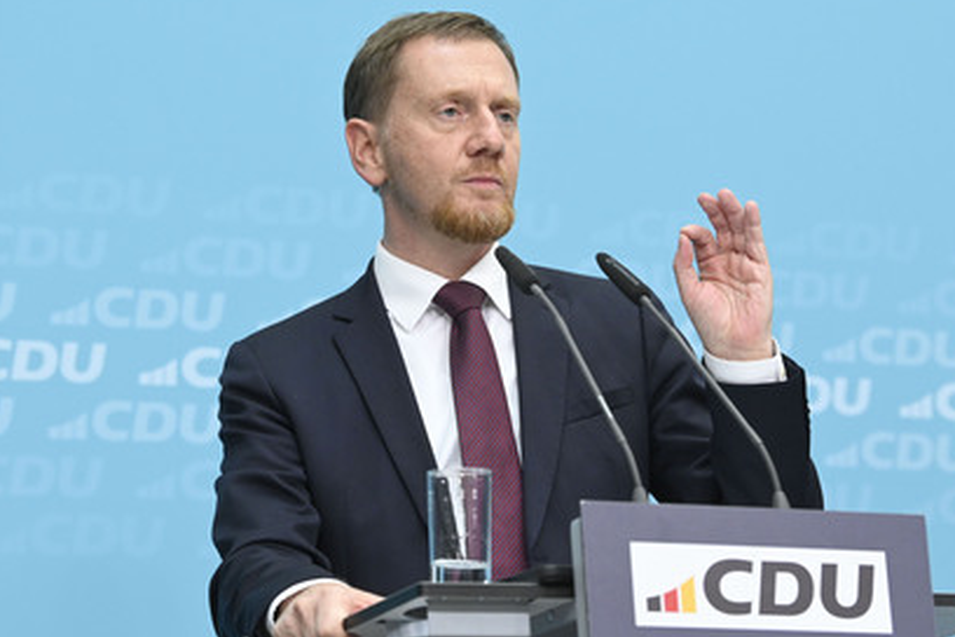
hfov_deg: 17.6
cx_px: 469
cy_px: 316
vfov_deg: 11.8
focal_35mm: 116
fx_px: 3077
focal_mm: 105
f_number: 5.6
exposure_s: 1/500
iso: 4000
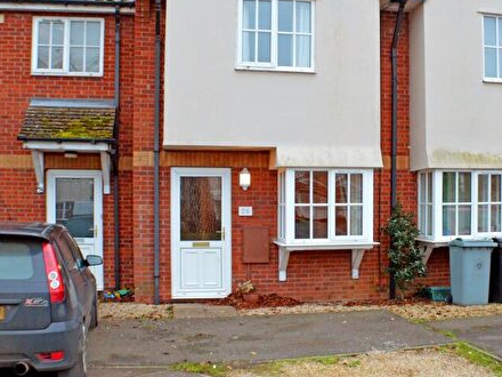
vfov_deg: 26.4
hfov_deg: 34.8
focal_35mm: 55
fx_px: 798
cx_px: 303
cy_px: 122
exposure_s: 1/125
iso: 1600
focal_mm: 24
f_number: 5.6
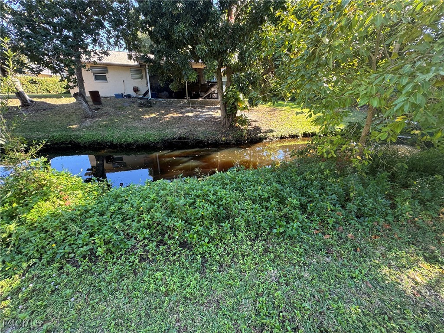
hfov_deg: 102.1
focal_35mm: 14
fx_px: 180
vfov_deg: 85.7
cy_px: 166
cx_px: 222
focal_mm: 2.22
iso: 80
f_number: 2.2
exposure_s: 1/99
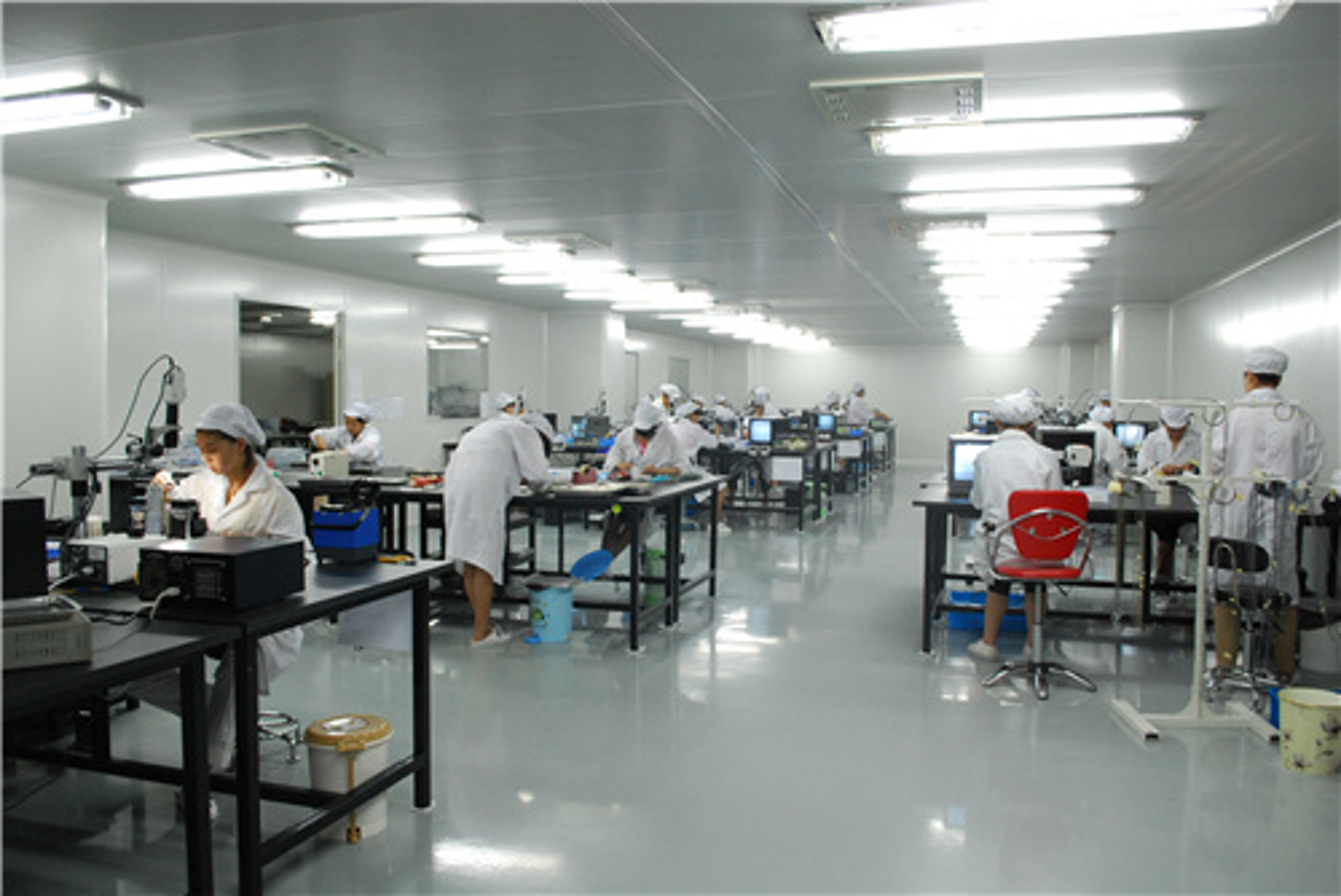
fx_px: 1006
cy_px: 448
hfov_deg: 67.4
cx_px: 670
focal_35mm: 27
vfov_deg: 48.0
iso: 800
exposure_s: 1/30
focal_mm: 18
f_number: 5
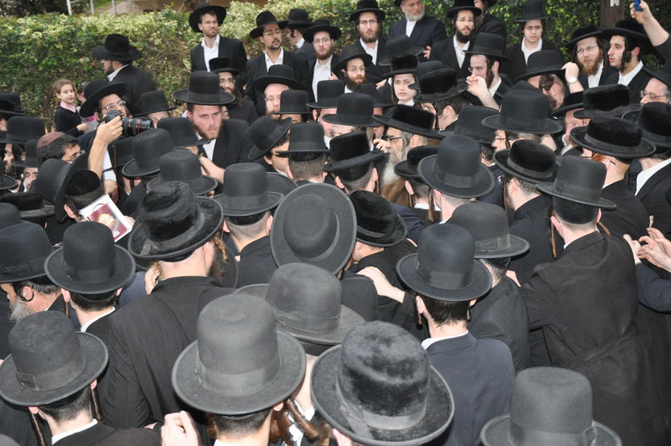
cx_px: 336
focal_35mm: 60
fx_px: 1117
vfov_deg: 22.6
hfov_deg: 33.4
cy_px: 223
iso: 800
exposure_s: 1/60
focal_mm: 40
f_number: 4.5
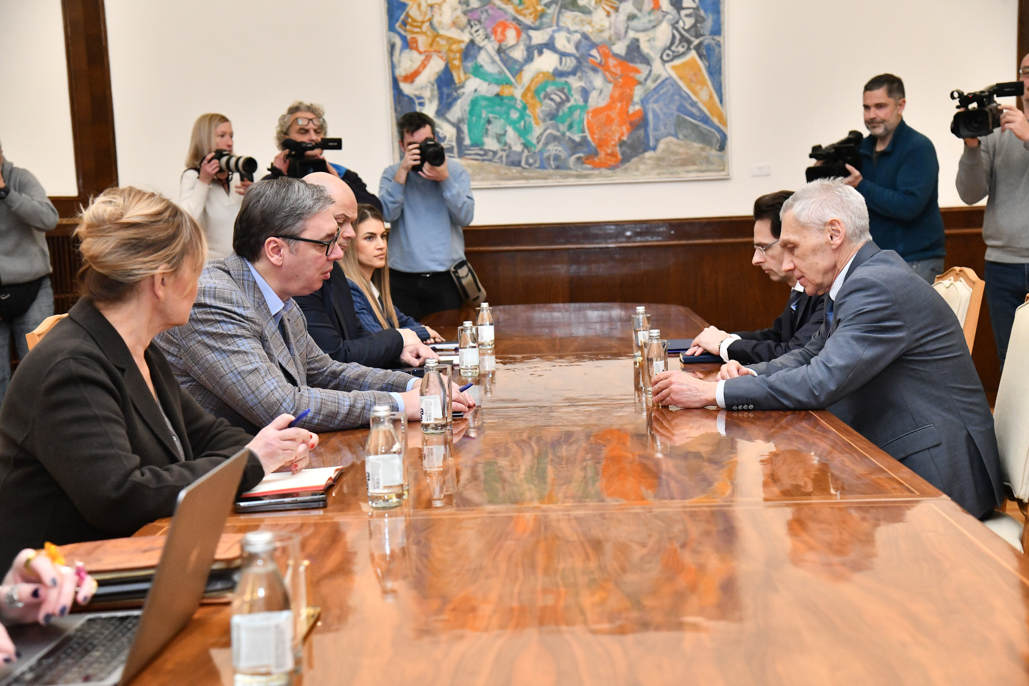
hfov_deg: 36.2
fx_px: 1572
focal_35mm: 55
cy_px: 343
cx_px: 514
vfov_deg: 24.6
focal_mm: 55
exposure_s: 1/250
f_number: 5
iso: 4000
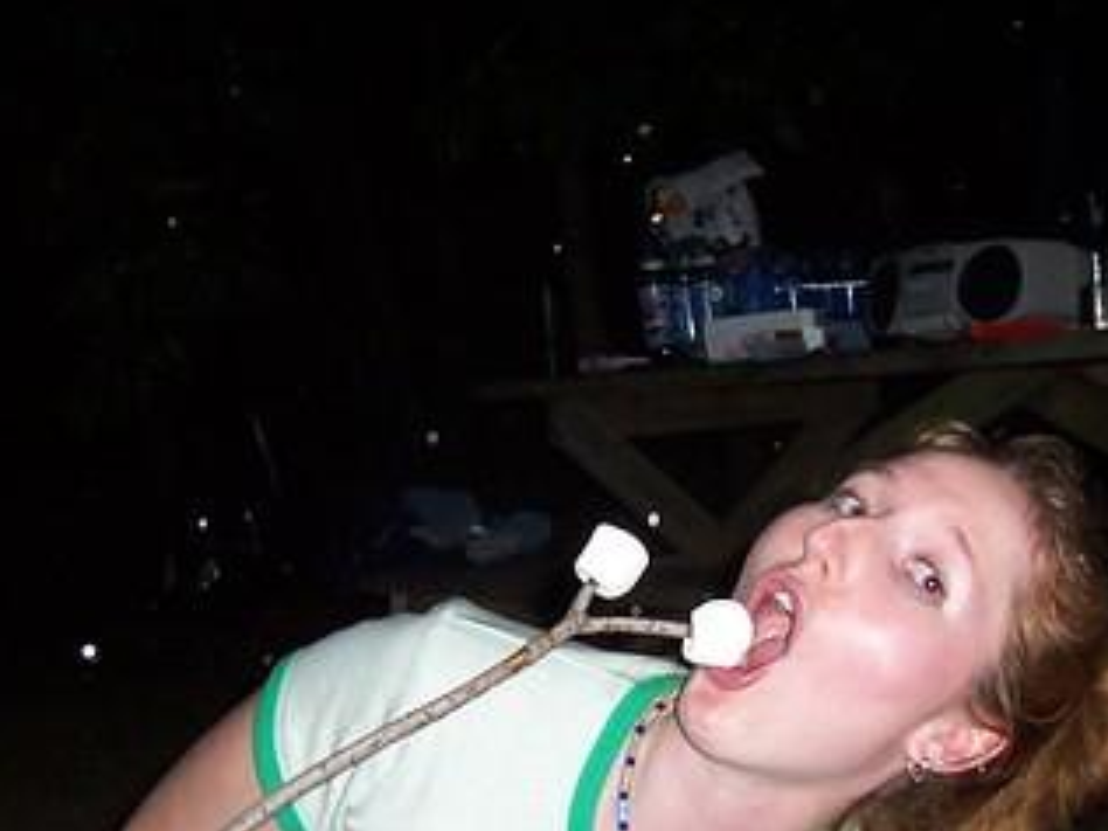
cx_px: 522
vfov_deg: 19.4
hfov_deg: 26.0
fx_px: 2401
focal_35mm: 75
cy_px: 666
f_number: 2.8
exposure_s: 1/60
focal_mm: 5.6
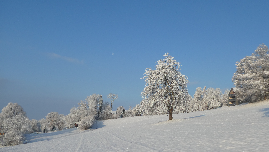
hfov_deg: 54.0
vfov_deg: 32.0
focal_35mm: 37
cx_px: 140
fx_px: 264
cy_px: 73
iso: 80
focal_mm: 5.4
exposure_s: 1/1000
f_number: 4
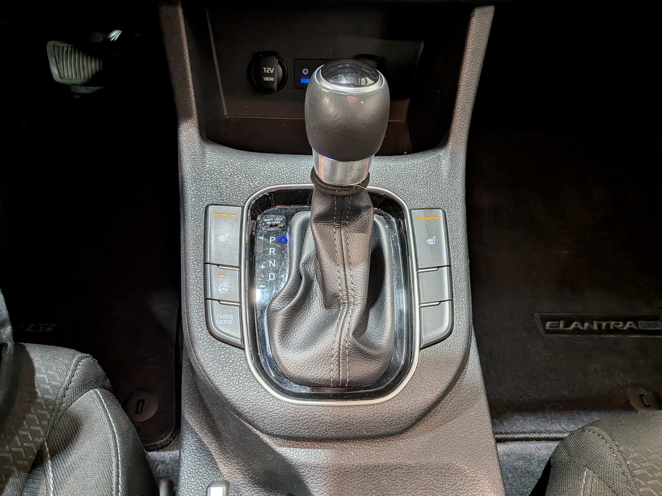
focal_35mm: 24
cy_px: 248
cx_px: 331
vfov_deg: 56.8
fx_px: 459
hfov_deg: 71.6
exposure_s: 1/269
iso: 112
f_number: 1.7
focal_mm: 4.53
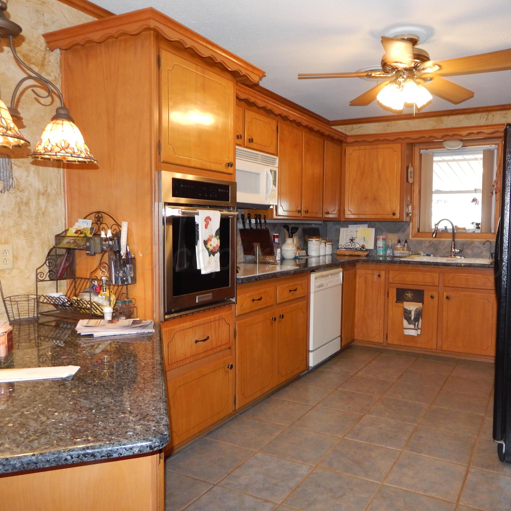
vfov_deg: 57.3
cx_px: 324
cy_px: 259
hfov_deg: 56.5
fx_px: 468
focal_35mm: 28
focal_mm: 4
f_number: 3
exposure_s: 1/30
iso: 200
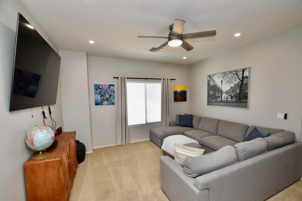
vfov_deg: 77.3
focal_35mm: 15
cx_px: 151
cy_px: 100
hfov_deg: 100.4
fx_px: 126
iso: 800
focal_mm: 10
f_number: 5.6
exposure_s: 1/125
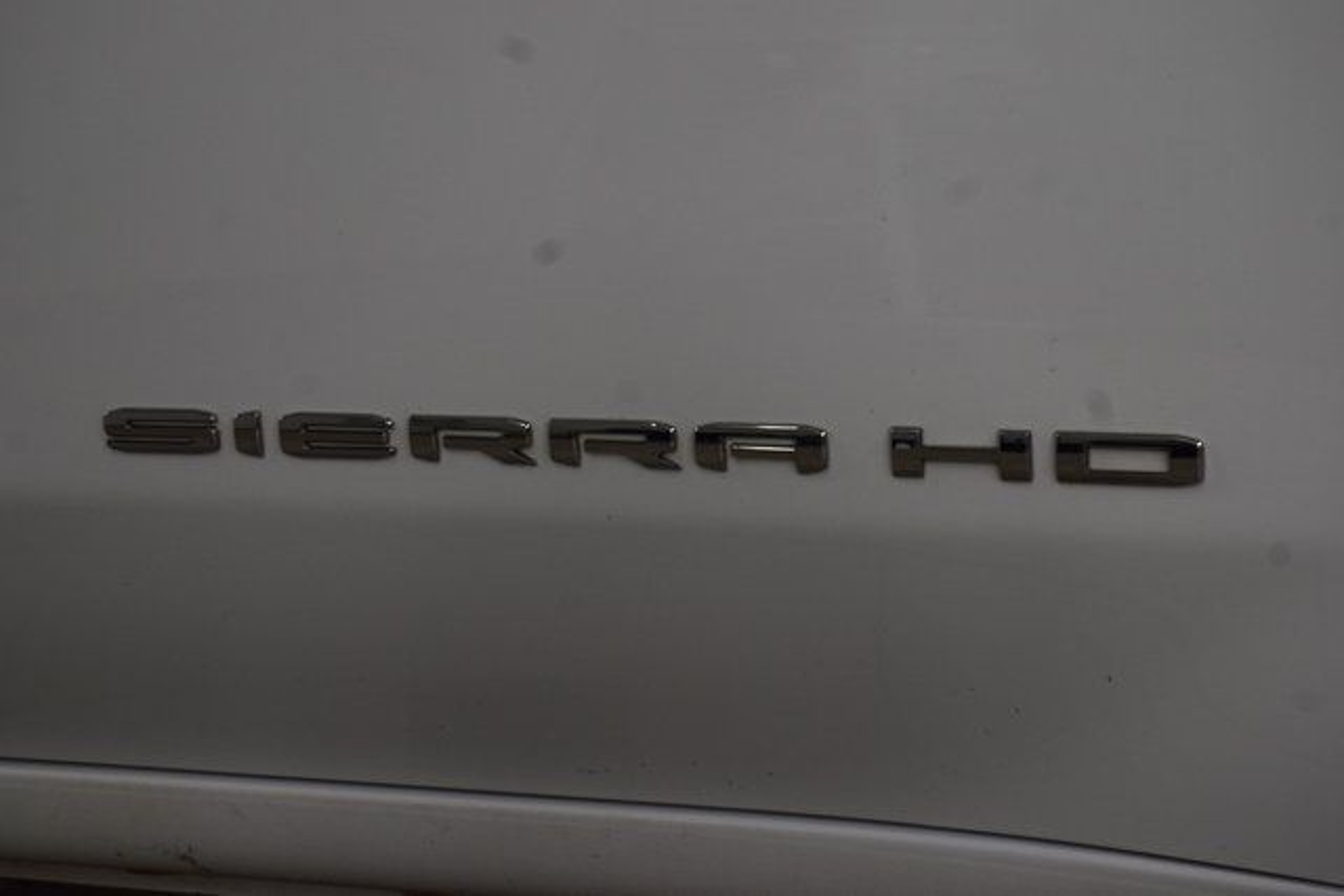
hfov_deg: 26.0
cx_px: 672
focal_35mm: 78
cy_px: 448
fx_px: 2912
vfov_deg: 17.5
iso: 1000
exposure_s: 1/60
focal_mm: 52
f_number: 8
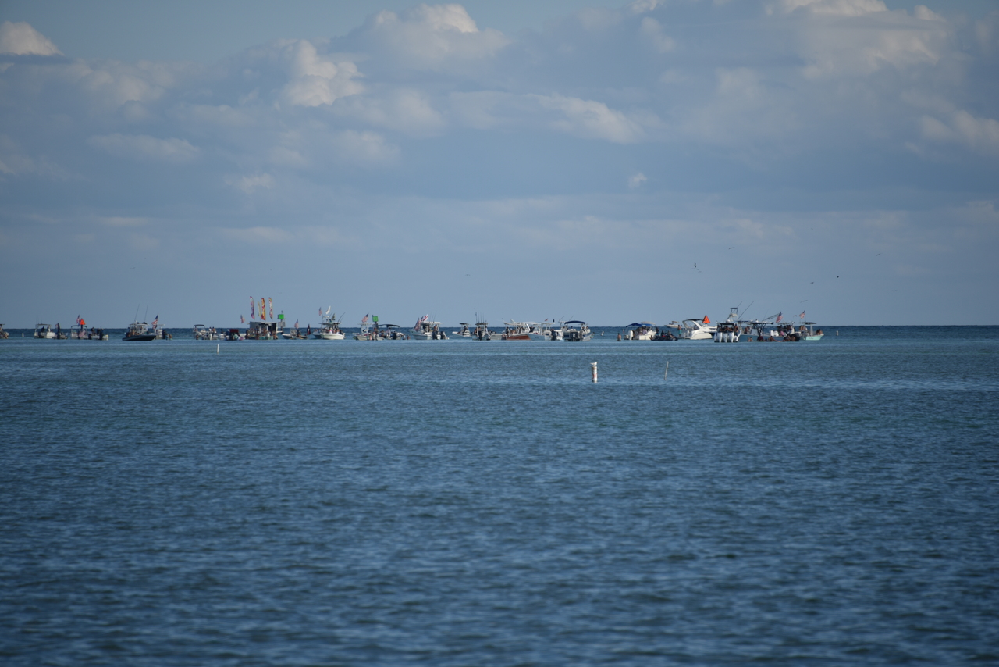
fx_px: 8326
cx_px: 500
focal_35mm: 300
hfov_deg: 6.9
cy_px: 334
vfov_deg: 4.6
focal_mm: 300
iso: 100
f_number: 5.6
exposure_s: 1/640
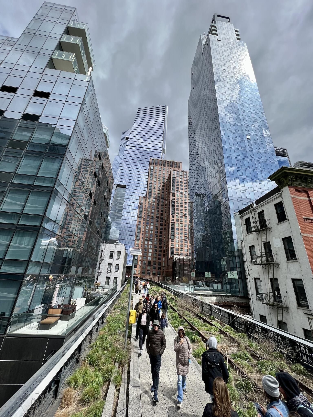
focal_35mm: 13
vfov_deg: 106.2
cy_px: 208
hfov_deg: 89.9
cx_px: 156
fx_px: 157
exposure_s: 1/1876
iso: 32
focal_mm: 1.57
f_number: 1.8
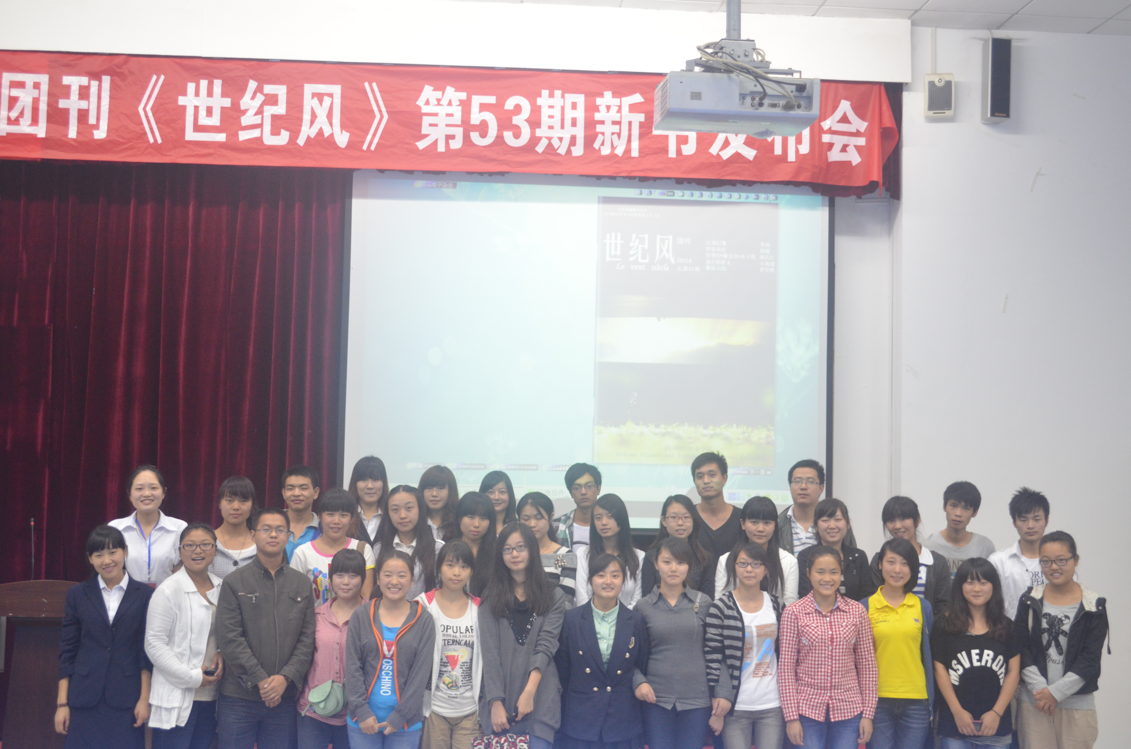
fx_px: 1364
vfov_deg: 30.7
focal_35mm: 44
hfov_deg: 45.0
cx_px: 566
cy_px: 374
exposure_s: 1/30
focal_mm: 29
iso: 1000
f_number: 4.5
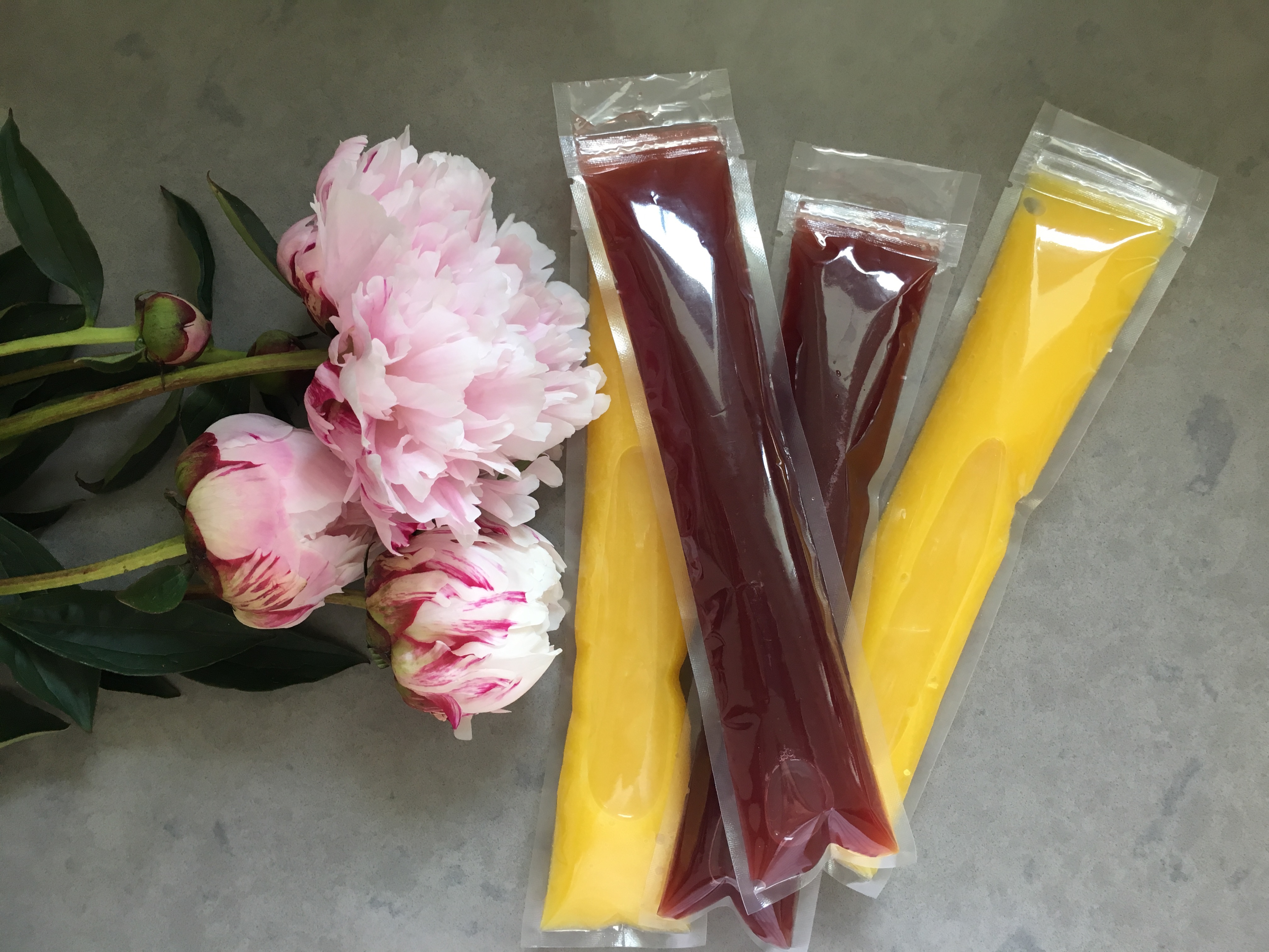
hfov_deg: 61.7
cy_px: 476
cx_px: 634
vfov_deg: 48.2
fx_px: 1063
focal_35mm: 29
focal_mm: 4.15
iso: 80
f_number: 2.2
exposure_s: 1/33
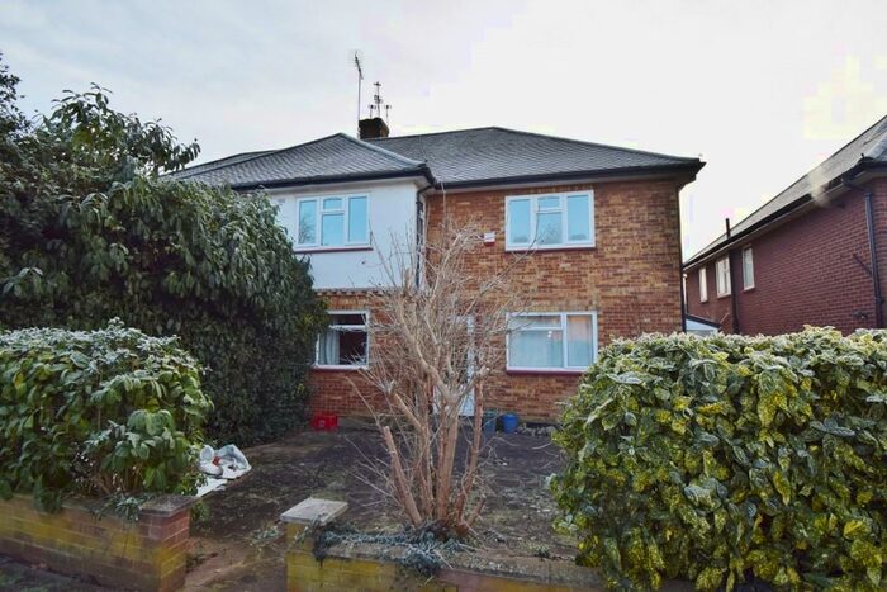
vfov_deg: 69.7
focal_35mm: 17
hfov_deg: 92.4
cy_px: 296
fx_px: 425
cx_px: 444
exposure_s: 1/160
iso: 100
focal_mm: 11.5
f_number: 6.3
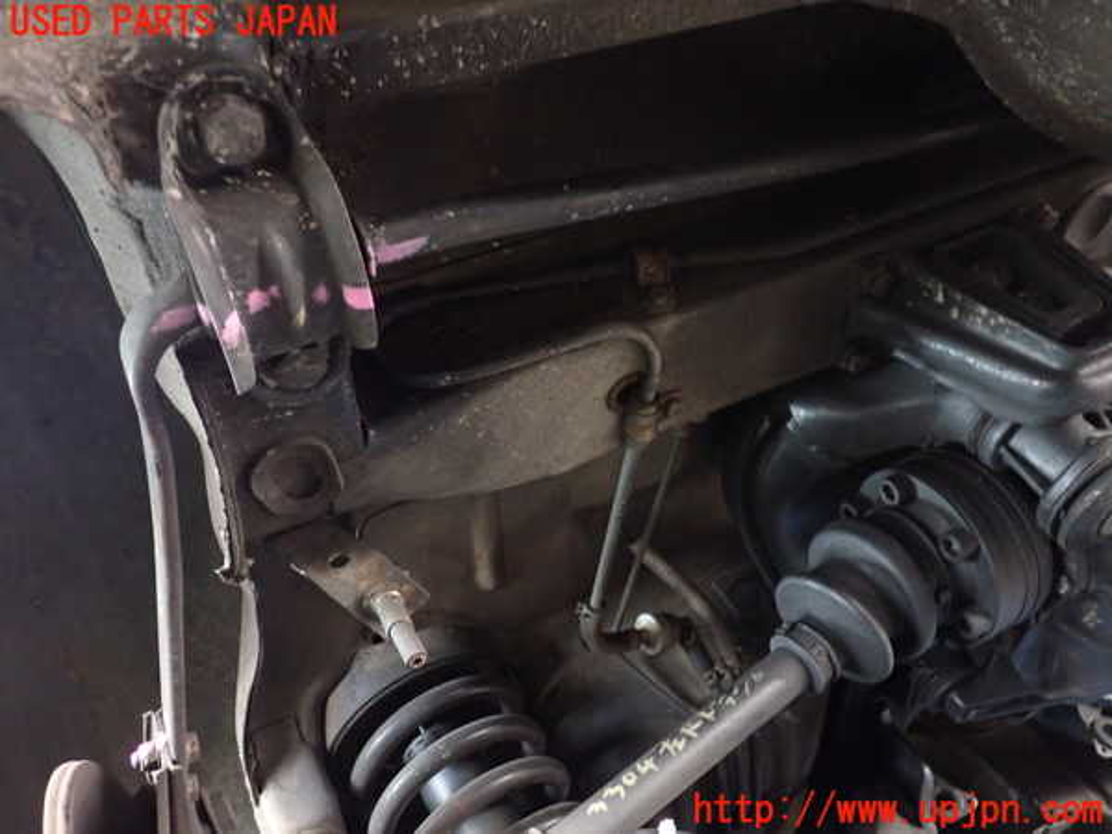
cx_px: 556
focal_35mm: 30
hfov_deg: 60.0
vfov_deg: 46.8
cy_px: 417
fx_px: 964
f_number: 2.3
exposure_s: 1/30
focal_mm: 5.4
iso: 640
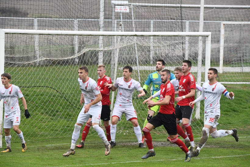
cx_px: 125
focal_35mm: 310
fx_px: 2153
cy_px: 84
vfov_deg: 4.4
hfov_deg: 6.6
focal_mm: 310
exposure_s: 1/800
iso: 8000
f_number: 14
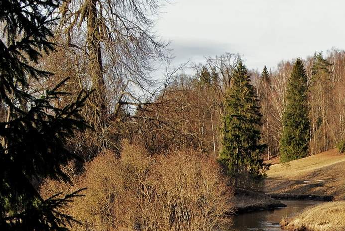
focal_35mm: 107
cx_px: 350
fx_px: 1027
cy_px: 213
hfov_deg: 18.5
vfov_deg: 12.7
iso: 100
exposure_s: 1/80
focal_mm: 35
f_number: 7.1
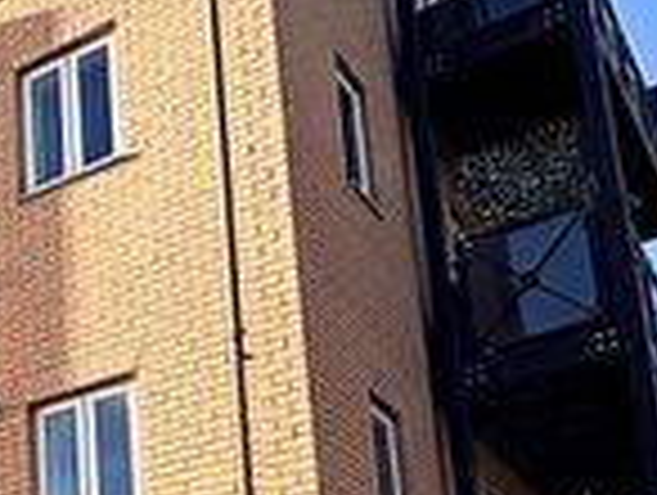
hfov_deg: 26.1
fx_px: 1274
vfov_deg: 20.7
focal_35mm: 67
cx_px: -112
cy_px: 578
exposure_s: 1/770
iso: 32
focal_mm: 2.22
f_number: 2.2
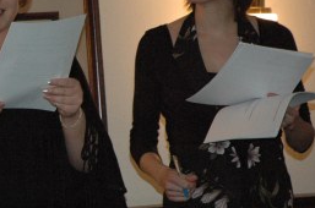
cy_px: 82
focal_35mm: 183
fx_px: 1597
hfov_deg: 11.1
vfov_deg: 7.5
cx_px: -45
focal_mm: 52
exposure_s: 1/60
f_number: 5
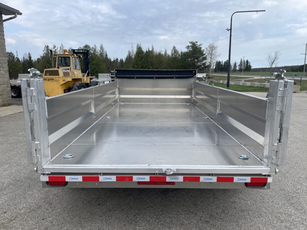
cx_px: 154
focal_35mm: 26
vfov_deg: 53.1
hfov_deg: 67.3
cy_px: 115
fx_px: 231
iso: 32
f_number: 1.6
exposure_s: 1/2092
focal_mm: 4.2
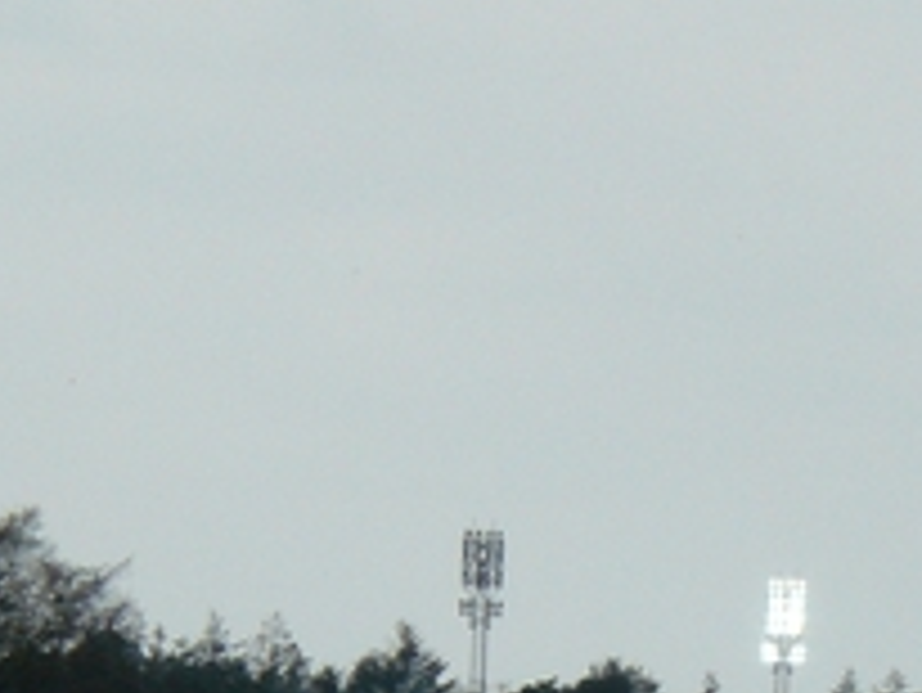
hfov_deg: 1.6
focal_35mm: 1266
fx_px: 33740
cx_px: 580
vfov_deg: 1.2
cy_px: 990
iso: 200
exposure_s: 1/500
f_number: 8
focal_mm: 72
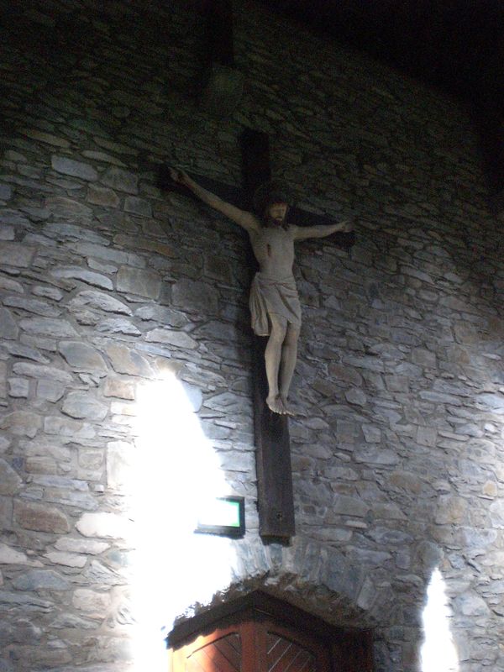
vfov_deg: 49.0
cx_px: 252
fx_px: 738
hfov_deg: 37.7
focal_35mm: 38
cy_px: 336
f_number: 3.1
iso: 800
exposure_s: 1/100
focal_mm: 6.3
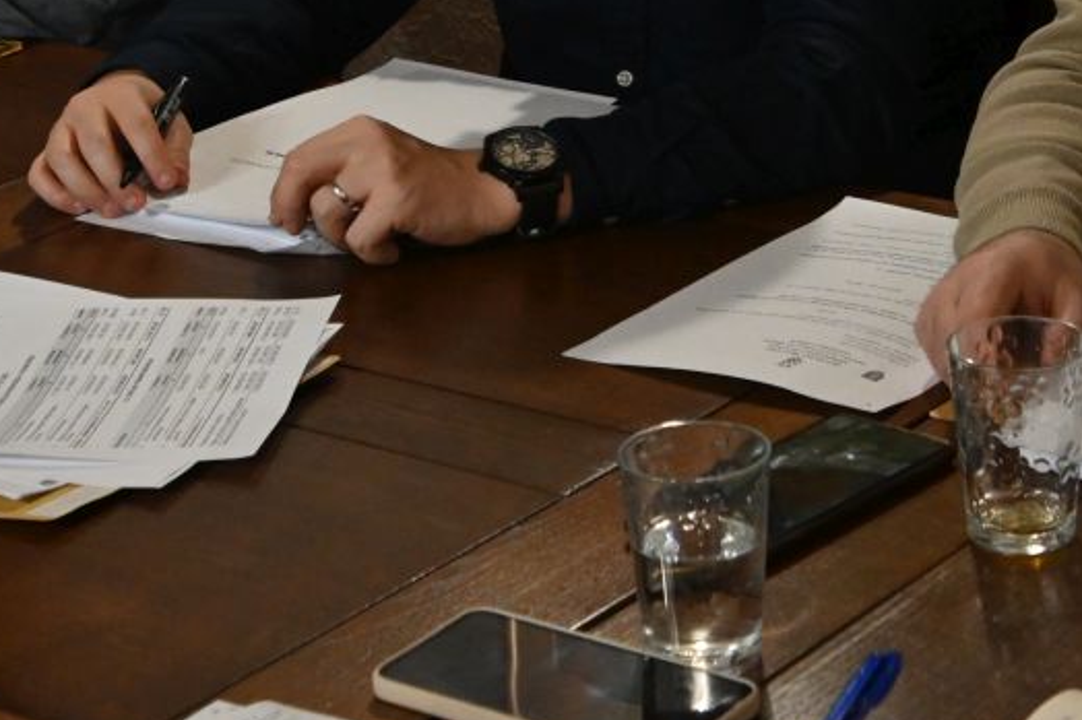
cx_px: 762
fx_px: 3346
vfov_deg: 12.1
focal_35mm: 111
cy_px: -111
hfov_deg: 18.3
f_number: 5
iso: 3200
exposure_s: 1/80
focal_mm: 27
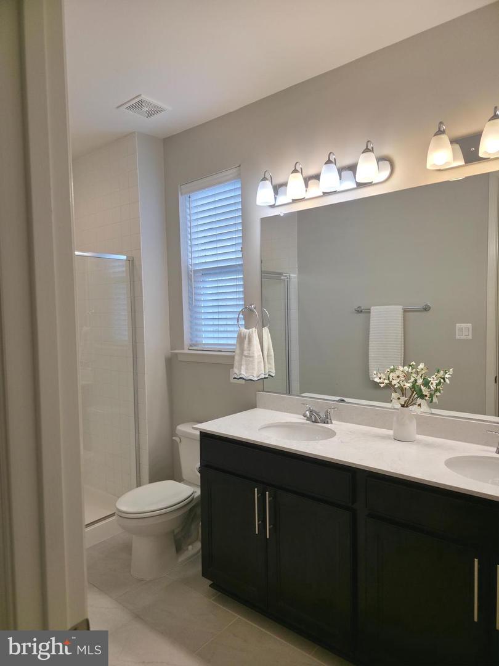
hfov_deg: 58.9
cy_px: 333
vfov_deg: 73.9
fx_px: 442
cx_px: 250
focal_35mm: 23
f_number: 1.7
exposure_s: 1/120
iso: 64
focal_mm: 6.3
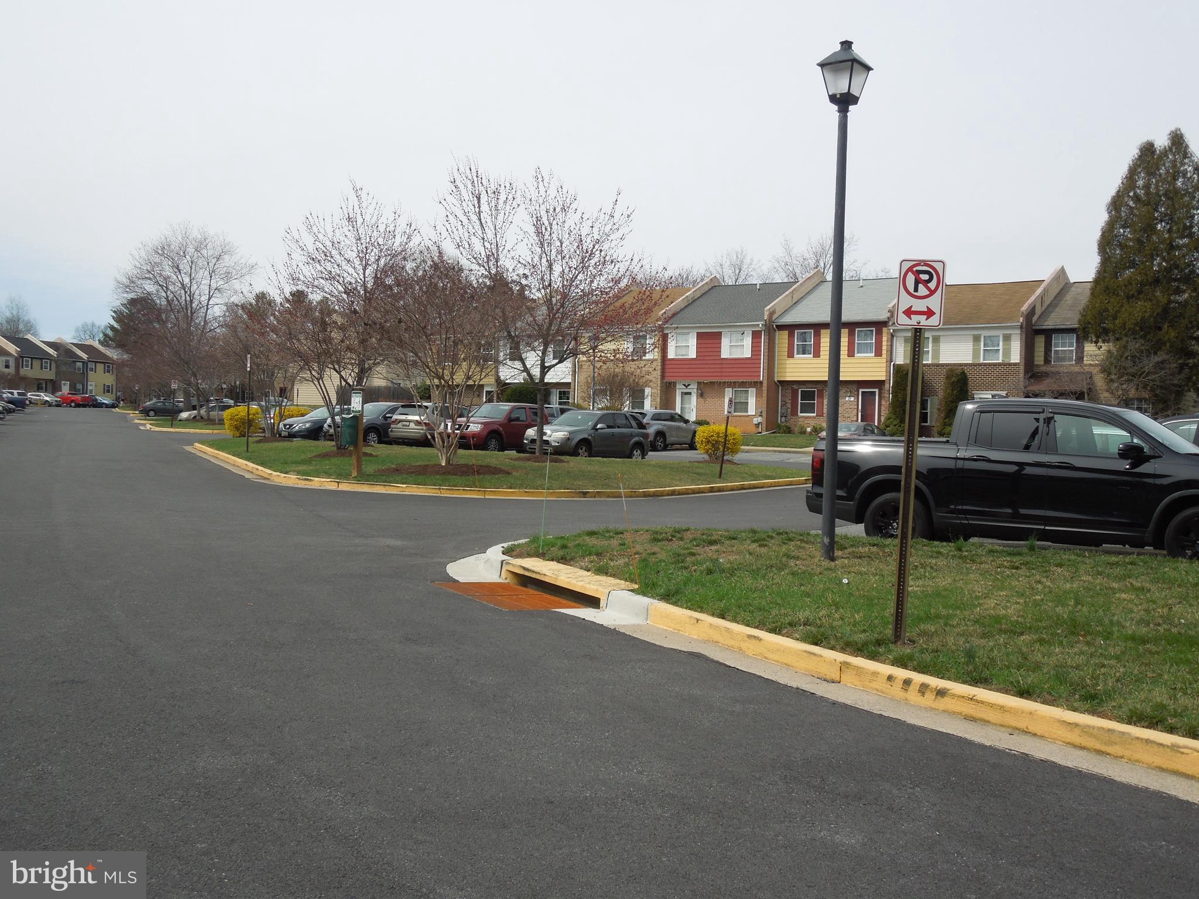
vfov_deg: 40.7
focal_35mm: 35
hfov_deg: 52.6
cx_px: 600
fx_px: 1212
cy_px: 450
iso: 100
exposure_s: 1/1000
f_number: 3.7
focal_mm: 6.3
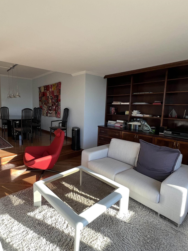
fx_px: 130
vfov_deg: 87.8
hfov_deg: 70.8
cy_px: 124
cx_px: 75
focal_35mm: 18
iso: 80
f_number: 1.8
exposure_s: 1/99
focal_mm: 1.57
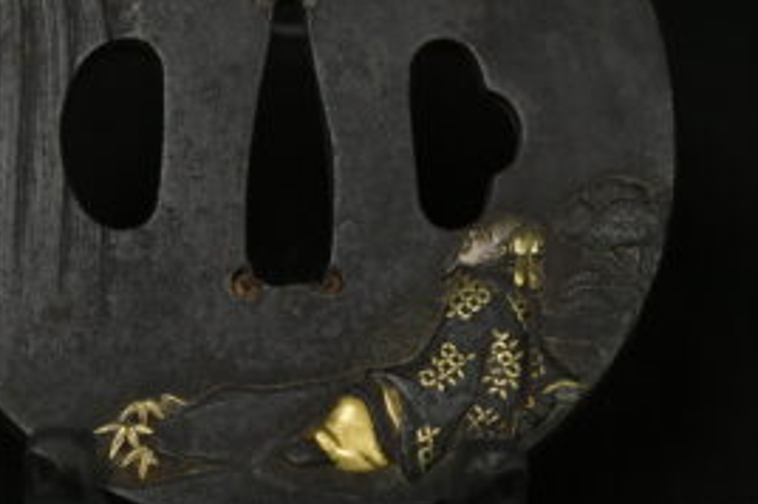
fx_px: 3785
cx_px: 291
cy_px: 181
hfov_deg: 11.4
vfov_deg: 7.6
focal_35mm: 180
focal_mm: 105
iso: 2500
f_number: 9
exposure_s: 1/125
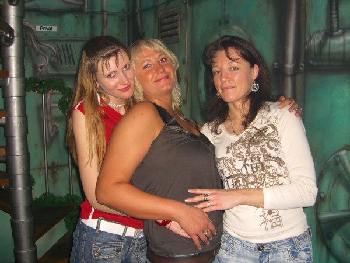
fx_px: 384
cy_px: 132
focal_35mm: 38
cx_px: 175
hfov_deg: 49.0
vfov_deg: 37.7
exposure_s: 1/60
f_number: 2.8
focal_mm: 7.9
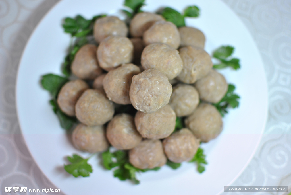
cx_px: 146
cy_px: 98
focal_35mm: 52
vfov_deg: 25.8
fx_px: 425
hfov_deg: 37.8
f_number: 1.8
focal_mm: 35
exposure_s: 1/60
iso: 100
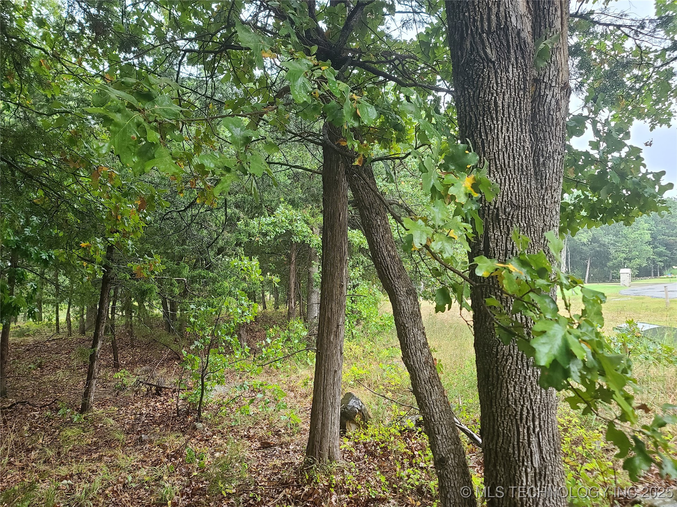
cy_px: 254
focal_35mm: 25
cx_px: 338
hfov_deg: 69.4
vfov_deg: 54.9
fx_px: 489
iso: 200
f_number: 1.8
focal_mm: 7
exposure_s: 1/60
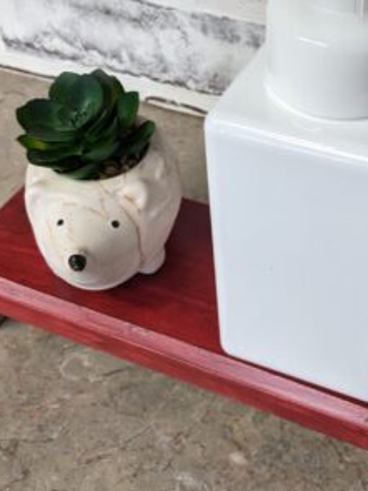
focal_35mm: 55
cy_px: 203
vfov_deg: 34.9
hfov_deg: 26.3
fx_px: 780
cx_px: 261
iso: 98
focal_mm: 4.38
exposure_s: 1/60
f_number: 1.73
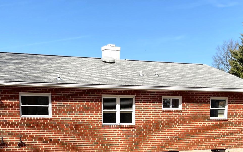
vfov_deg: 19.0
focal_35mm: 65
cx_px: 125
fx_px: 430
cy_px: 179
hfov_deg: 31.5
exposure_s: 1/1730
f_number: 1.8
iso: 16
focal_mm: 3
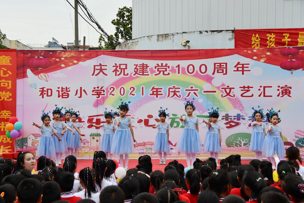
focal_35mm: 60
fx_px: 507
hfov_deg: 33.4
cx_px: 152
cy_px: 102
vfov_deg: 22.6
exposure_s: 1/250
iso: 160
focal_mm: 40
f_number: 8
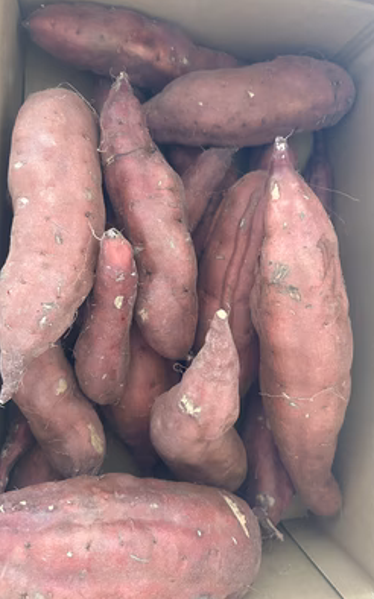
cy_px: 296
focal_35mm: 28
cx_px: 210
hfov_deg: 44.4
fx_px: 457
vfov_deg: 66.5
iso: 400
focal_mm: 5.7
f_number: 1.5
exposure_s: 1/50
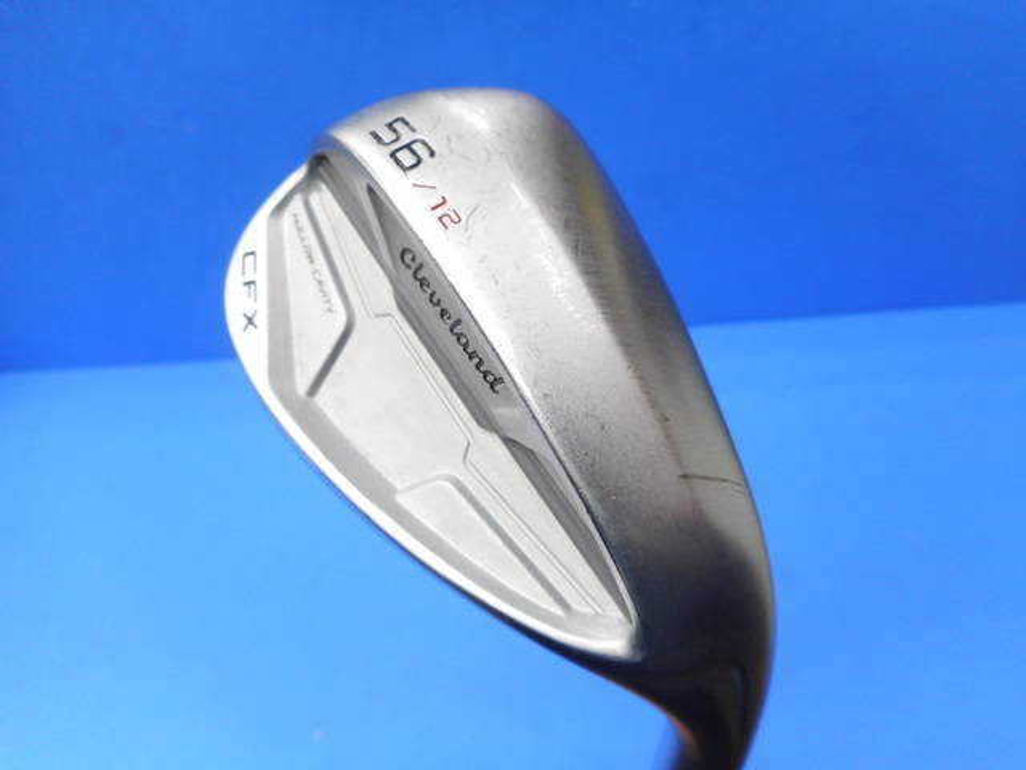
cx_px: 513
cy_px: 385
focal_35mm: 25
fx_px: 741
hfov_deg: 69.4
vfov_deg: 54.9
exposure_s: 1/30
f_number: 3.7
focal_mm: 4.5
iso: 100
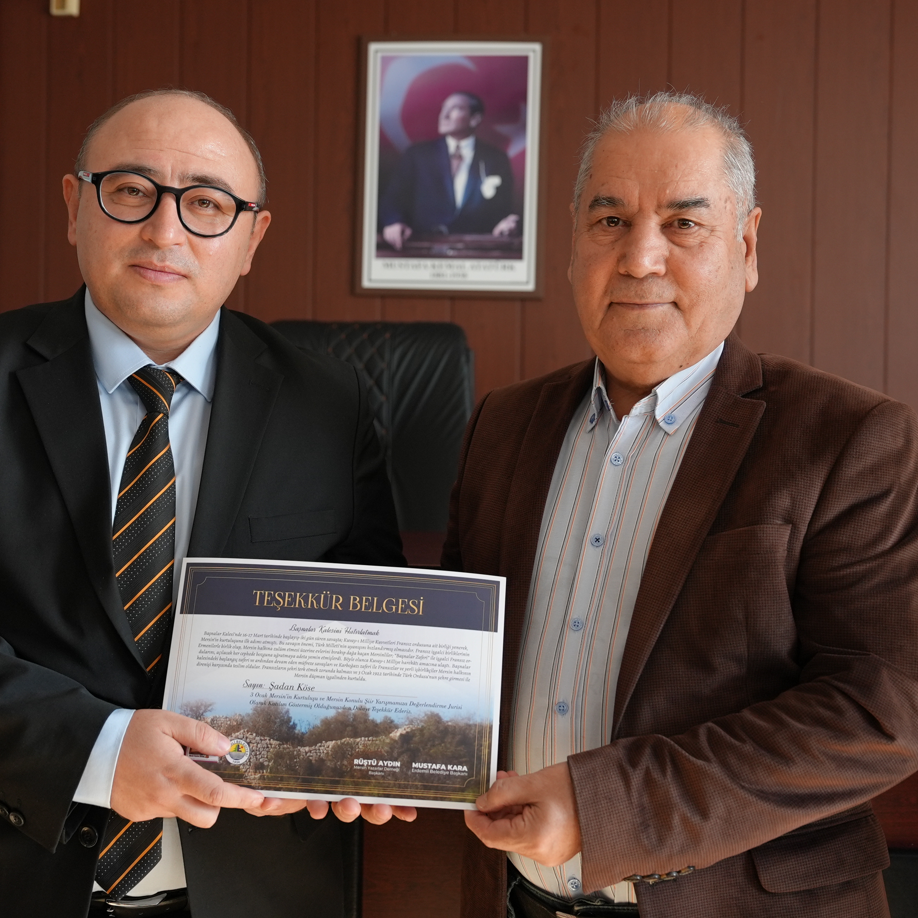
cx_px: 386
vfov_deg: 36.1
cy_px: 470
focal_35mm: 47
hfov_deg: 36.0
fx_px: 1410
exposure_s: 1/160
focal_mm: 34
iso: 800
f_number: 4
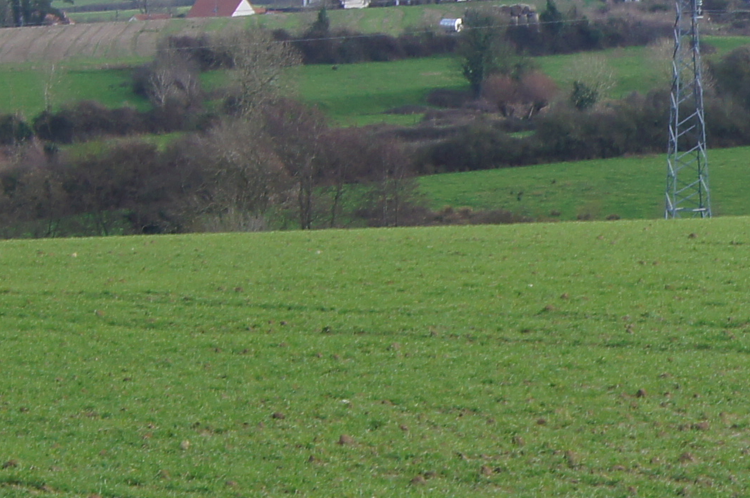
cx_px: 1114
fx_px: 3767
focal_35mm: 181
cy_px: 169
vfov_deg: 7.6
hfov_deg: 11.0
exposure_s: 1/60
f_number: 9
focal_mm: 26
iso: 100
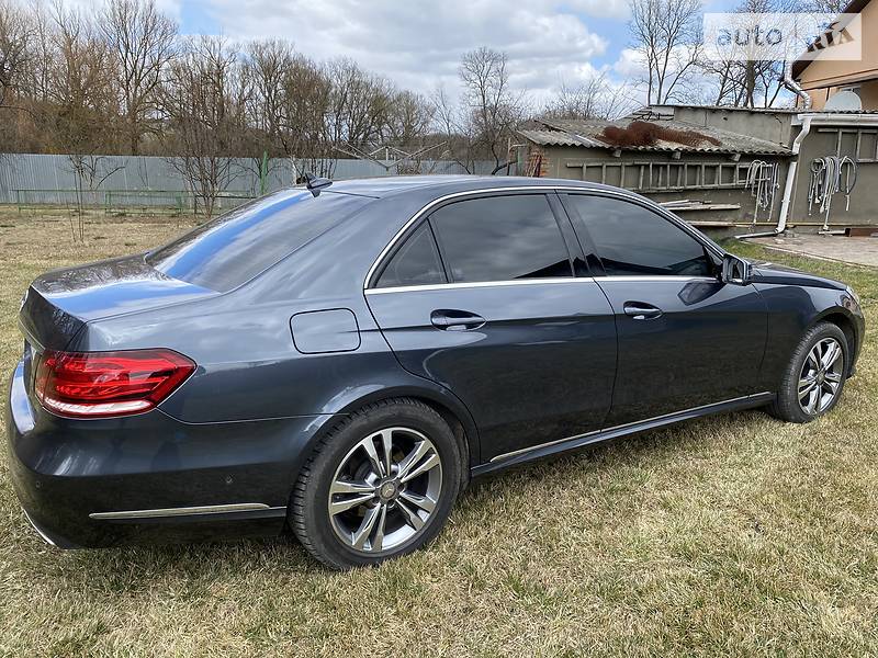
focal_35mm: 26
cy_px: 329
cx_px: 439
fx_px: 659
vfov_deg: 53.1
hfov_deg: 67.3
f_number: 1.8
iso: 32
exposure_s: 1/878
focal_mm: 4.2
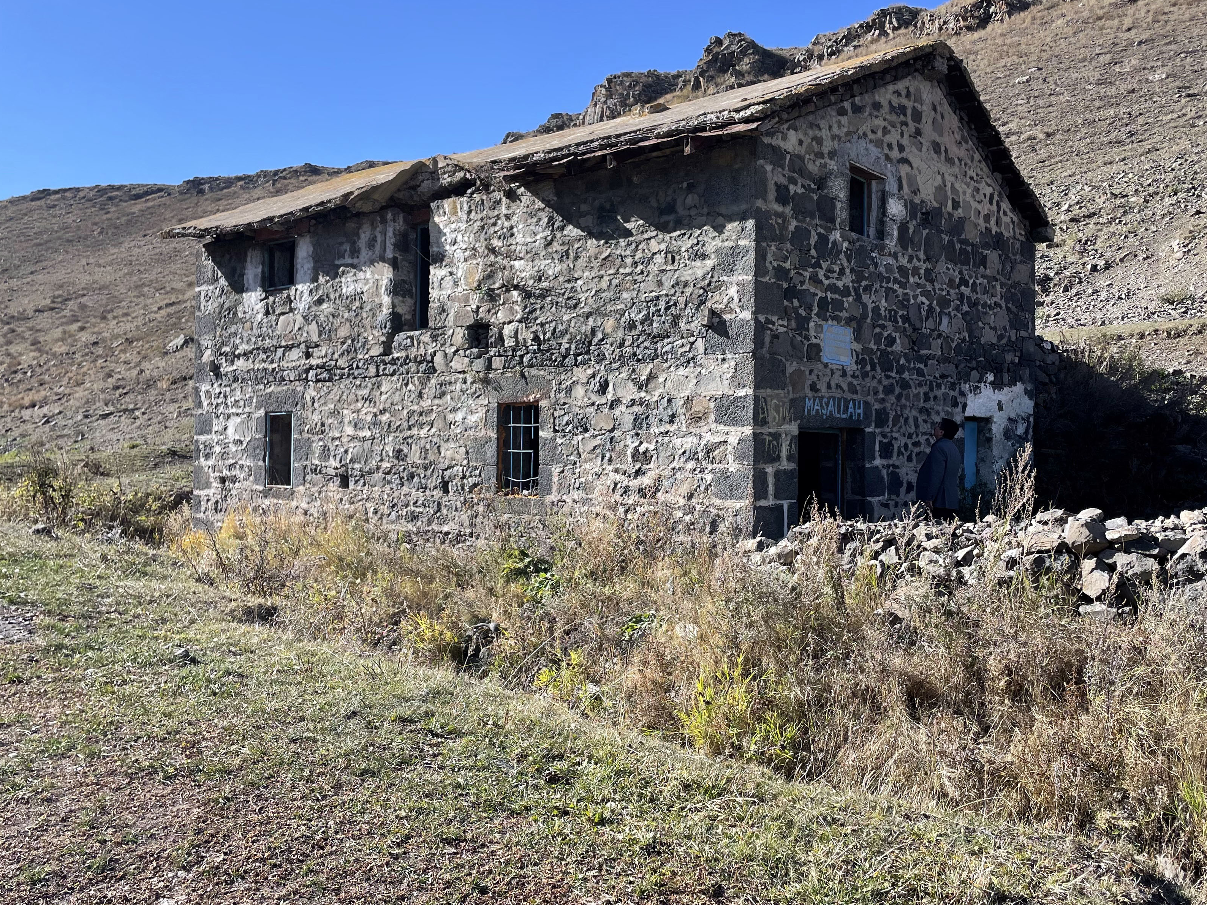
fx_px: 1151
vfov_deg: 42.9
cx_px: 647
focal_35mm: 33
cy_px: 437
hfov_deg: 55.3
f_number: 1.6
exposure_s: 1/1770
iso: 32
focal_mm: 4.2
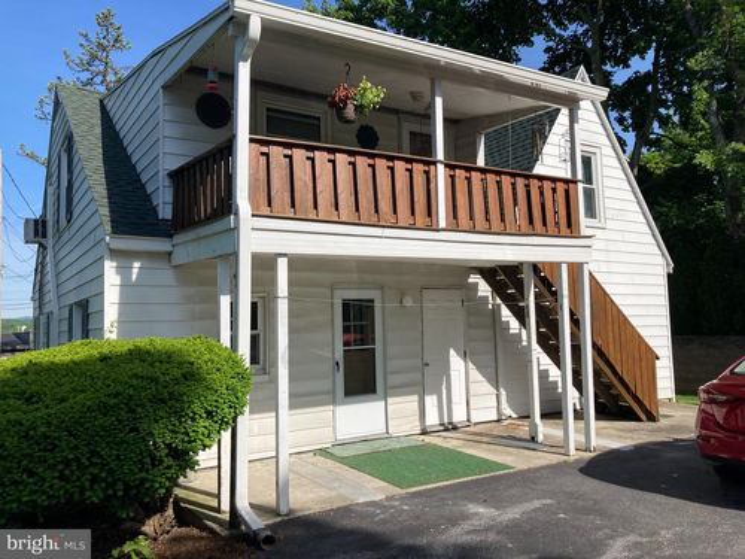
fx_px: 603
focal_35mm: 28
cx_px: 372
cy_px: 280
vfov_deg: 49.7
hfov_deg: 63.4
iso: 20
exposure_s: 1/2558
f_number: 1.8
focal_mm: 3.99
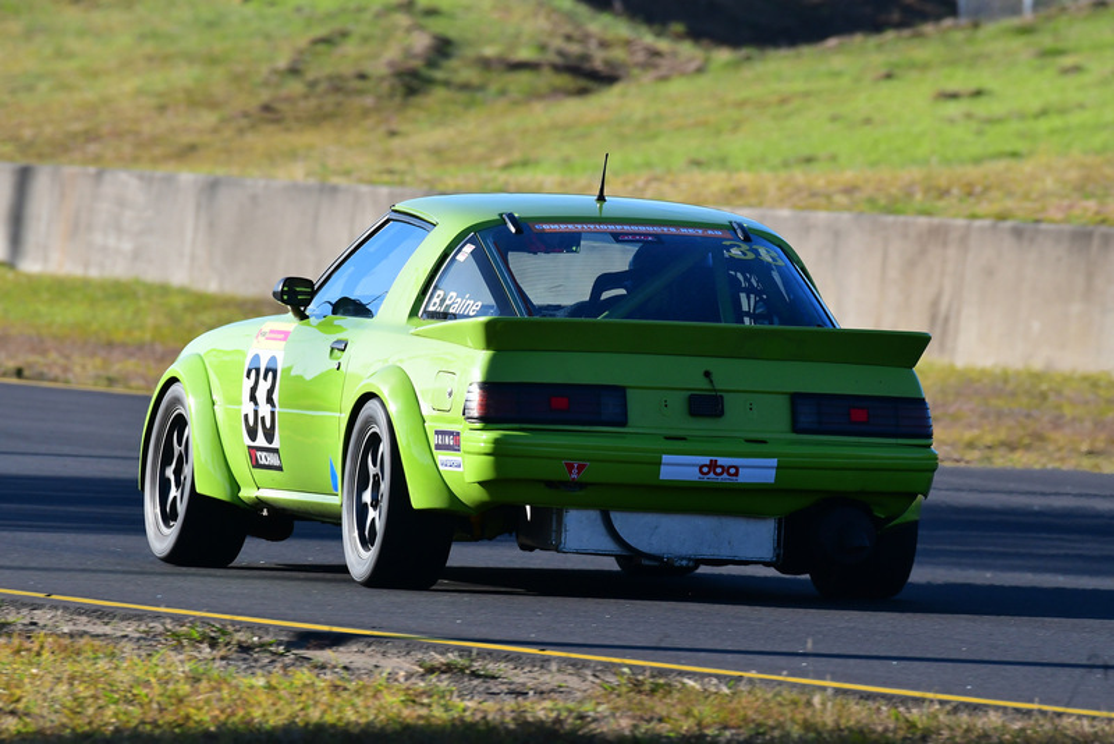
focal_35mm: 630
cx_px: 557
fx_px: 19501
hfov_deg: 3.3
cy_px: 372
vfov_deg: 2.2
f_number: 10
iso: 800
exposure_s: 1/800
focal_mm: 420
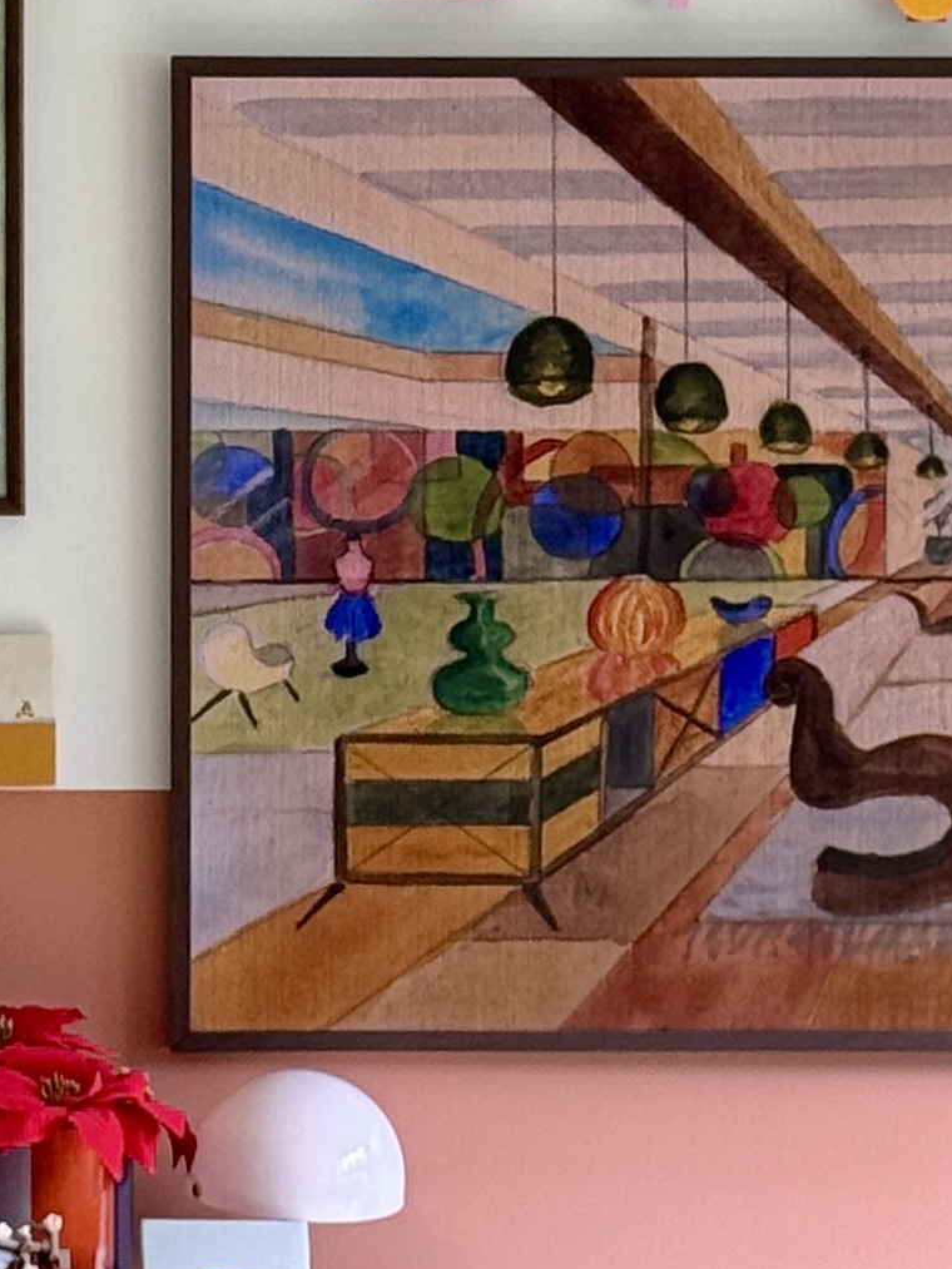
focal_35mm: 187
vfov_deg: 10.6
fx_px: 6856
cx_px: 227
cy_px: 621
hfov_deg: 7.9
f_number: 1.78
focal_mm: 6.76
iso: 100
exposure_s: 1/120
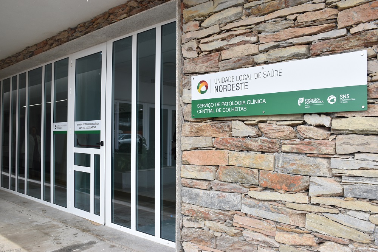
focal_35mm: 30
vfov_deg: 43.6
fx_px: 315
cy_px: 126
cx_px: 189
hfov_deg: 61.9
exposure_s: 1/250
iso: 220
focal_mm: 20
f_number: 8
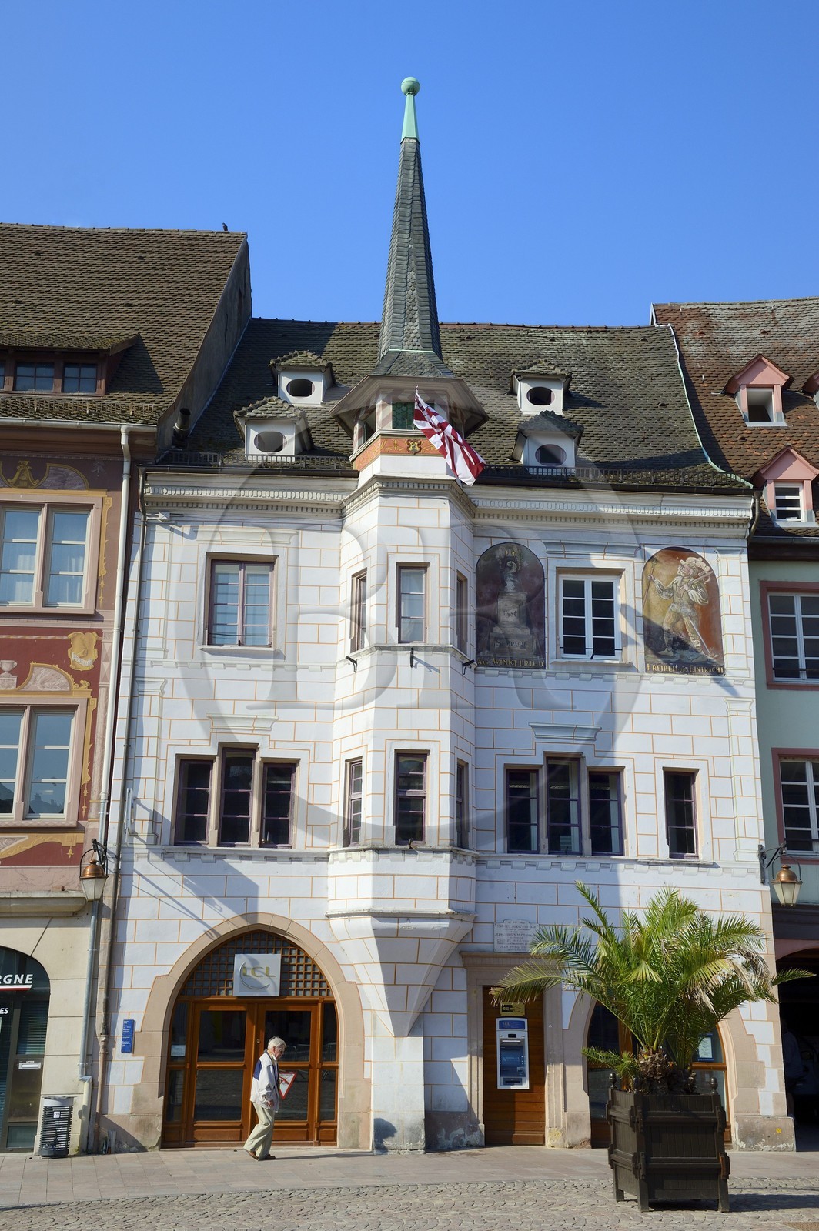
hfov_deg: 31.8
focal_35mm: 42
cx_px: 410
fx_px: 1436
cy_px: 616
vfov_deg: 46.4
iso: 200
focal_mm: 42
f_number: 13
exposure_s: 1/250
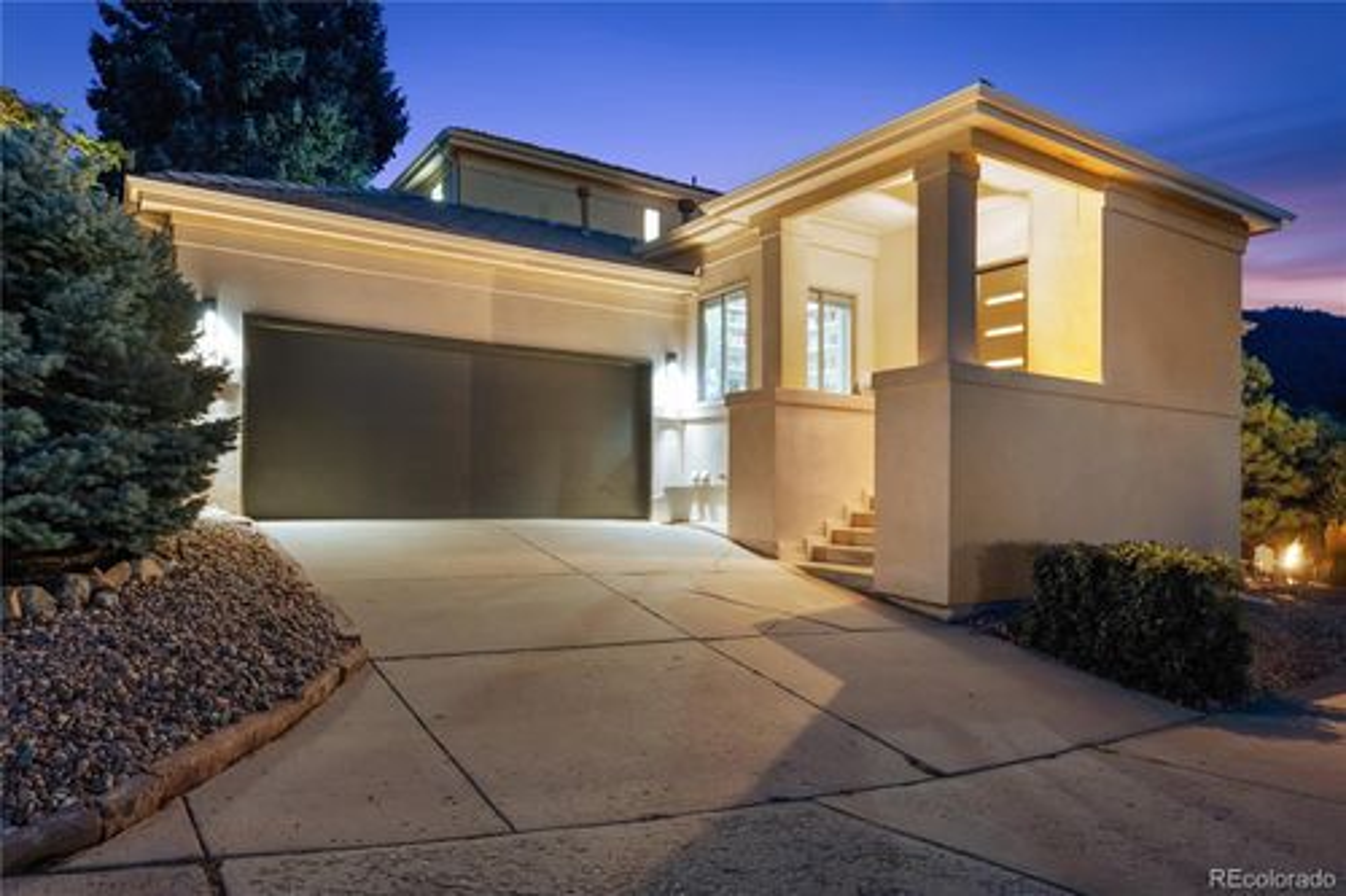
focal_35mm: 22
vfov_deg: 57.2
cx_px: 673
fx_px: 822
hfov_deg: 78.6
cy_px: 448
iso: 400
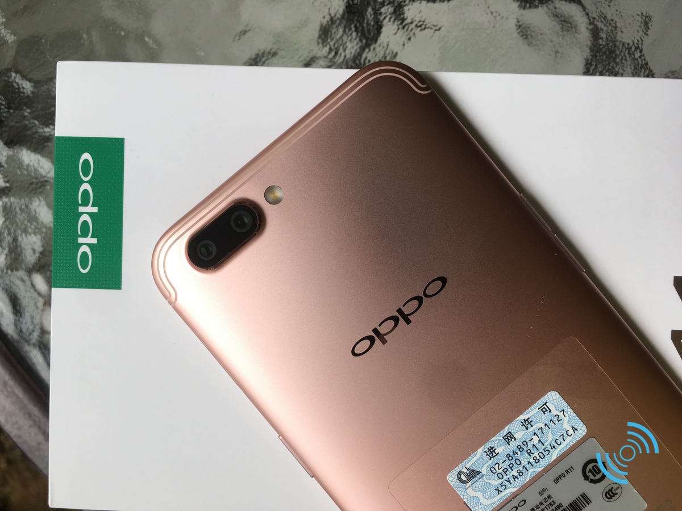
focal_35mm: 29
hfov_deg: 61.7
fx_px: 571
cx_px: 341
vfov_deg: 48.2
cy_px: 256
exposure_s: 1/100
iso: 25
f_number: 2.2
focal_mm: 4.15
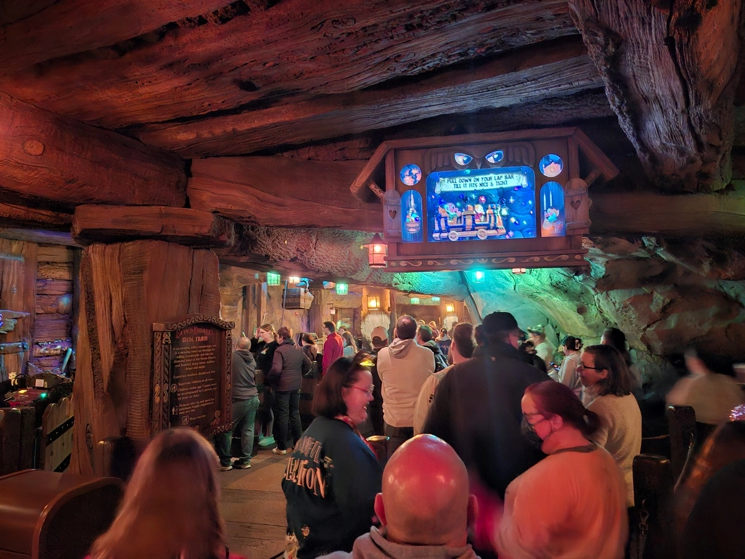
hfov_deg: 73.9
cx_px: 372
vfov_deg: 58.9
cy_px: 280
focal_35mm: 23
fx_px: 495
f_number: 1.8
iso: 2000
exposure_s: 1/5
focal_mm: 5.54
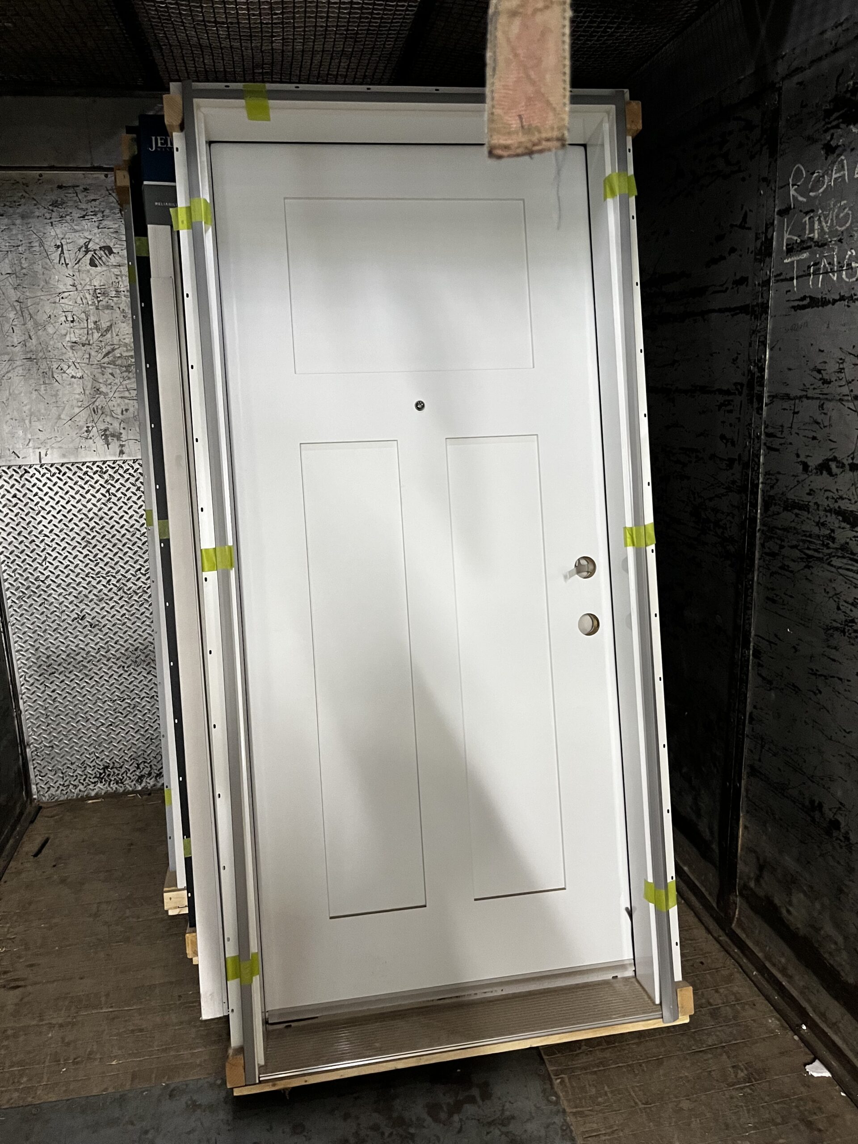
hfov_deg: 53.1
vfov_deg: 67.3
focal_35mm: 26
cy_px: 572
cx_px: 429
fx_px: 859
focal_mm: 5.1
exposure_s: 1/60
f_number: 1.6
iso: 400
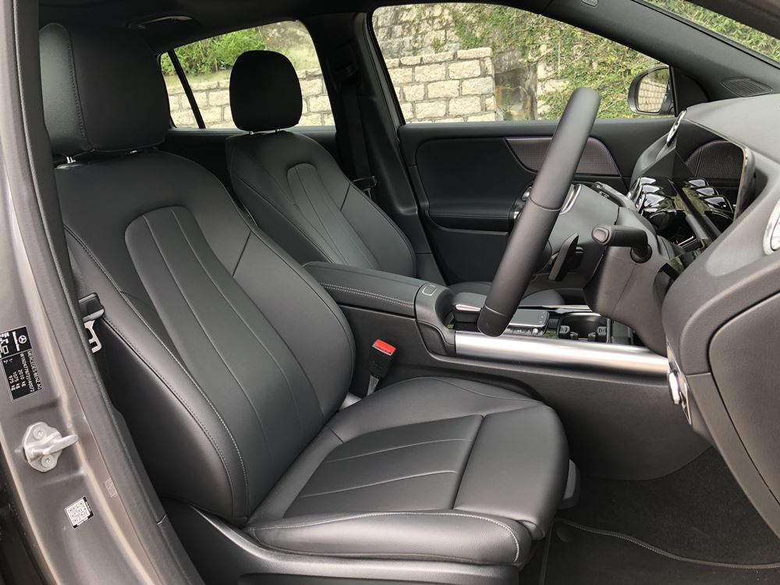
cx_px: 390
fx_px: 631
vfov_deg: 49.7
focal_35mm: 28
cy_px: 292
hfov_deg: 63.4
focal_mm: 3.99
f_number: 1.8
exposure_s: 1/120
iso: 40
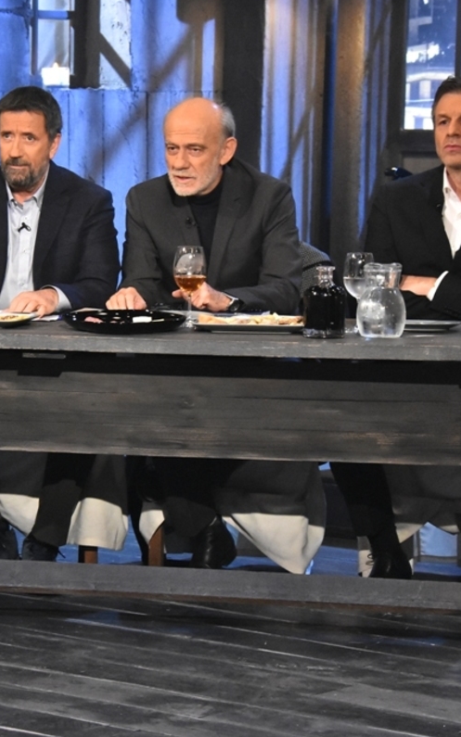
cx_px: 50
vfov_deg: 11.6
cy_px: 370
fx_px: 3618
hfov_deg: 7.3
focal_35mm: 180
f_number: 6.7
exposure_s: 1/60
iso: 6400
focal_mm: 78
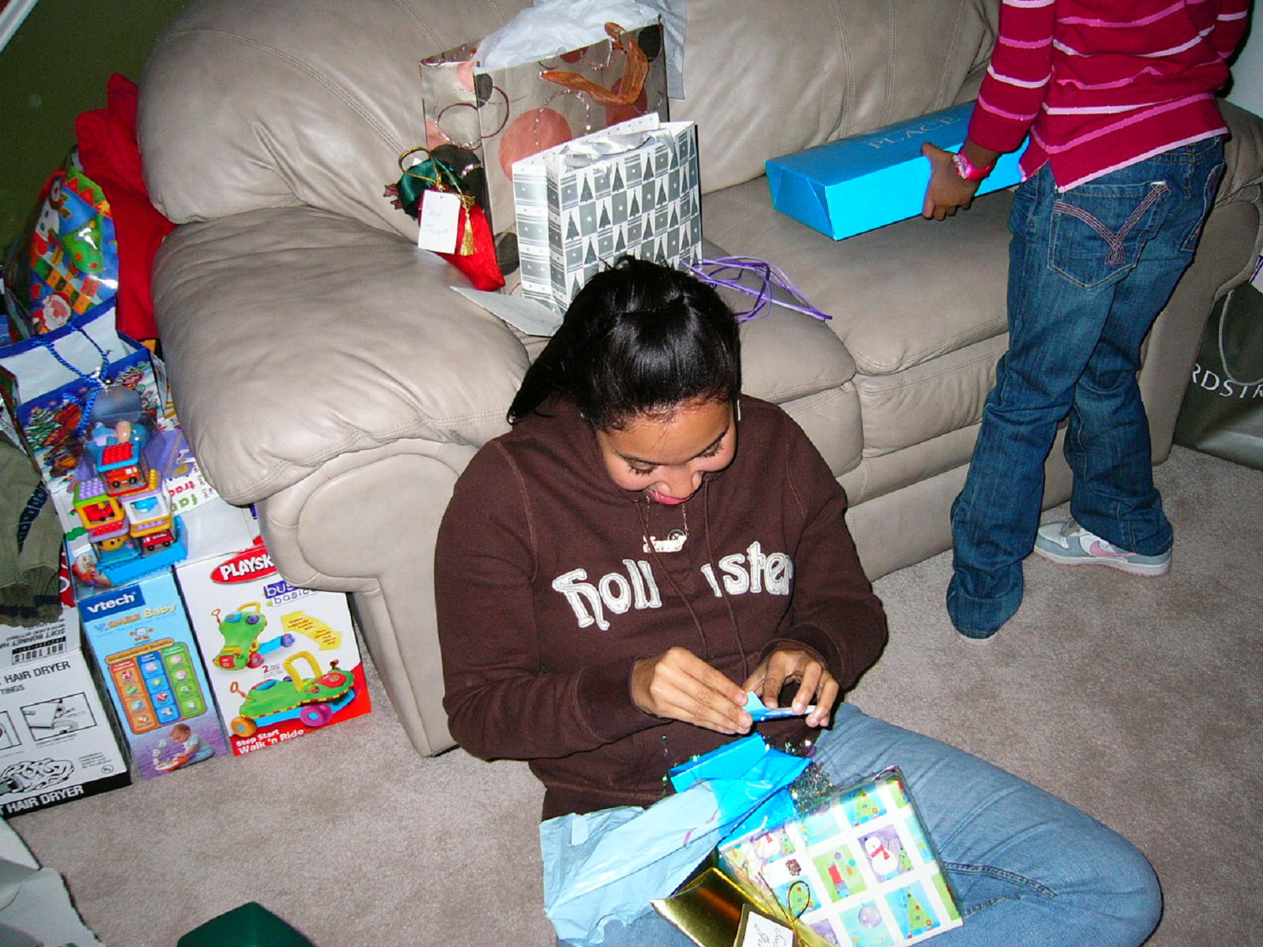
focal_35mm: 35
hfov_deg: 52.6
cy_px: 474
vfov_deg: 40.7
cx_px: 632
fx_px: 1277
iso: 100
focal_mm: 5.8
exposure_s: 1/50
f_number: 2.8
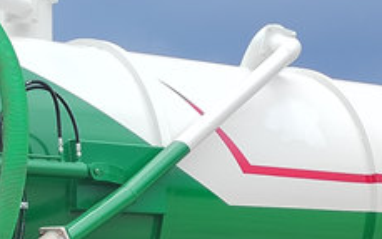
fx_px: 1311
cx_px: 145
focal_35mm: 126
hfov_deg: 16.6
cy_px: 292
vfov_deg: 10.2
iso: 278
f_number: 1.9
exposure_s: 1/1605
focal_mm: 5.52
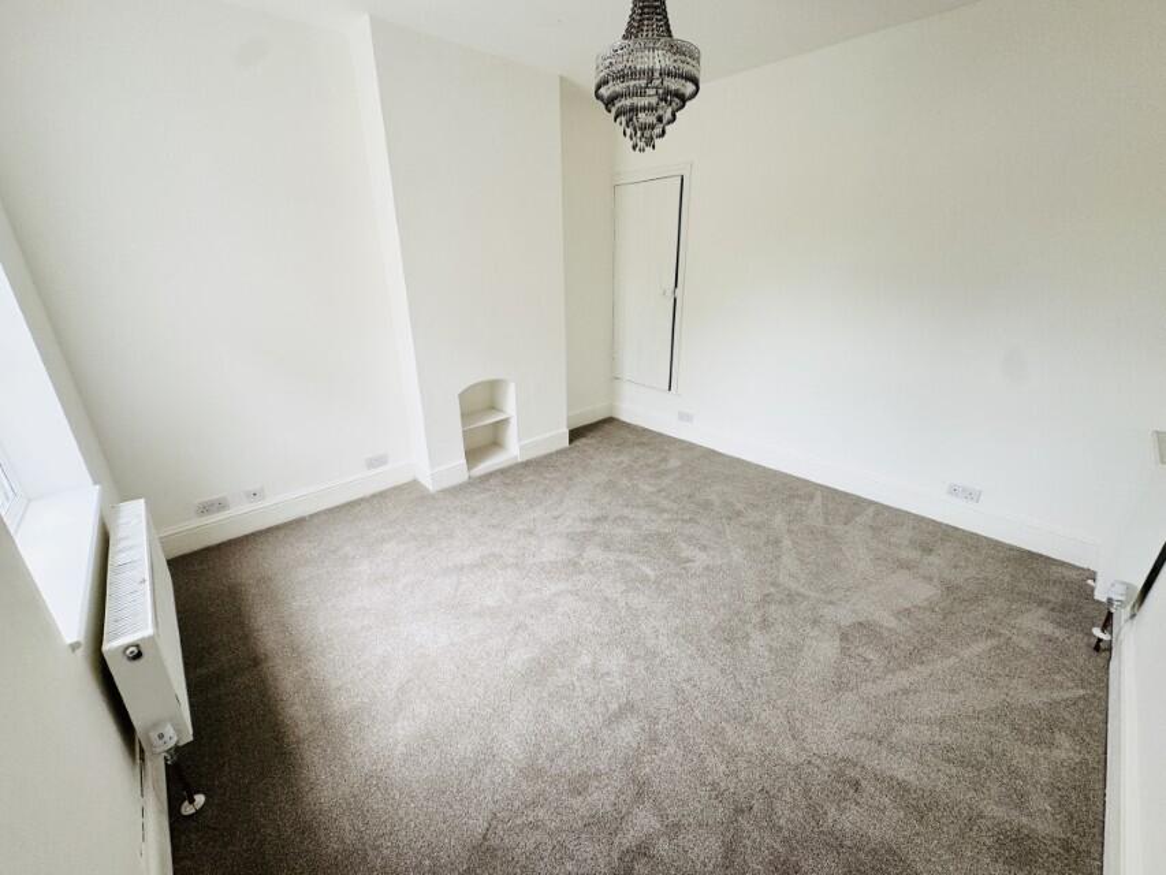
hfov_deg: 102.1
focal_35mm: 14
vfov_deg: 85.7
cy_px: 438
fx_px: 472
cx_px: 583
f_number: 2.2
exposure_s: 1/99
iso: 100
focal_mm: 2.22
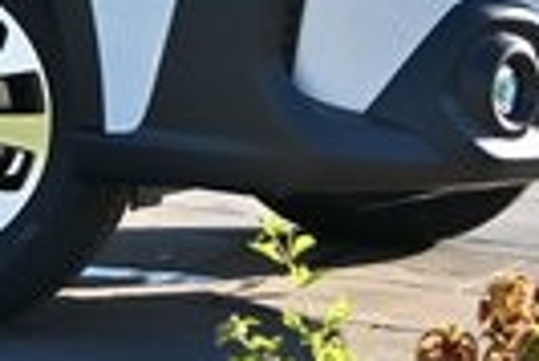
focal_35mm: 246
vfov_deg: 5.5
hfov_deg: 8.2
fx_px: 3687
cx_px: -259
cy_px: -383
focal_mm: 34
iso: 200
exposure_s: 1/1250
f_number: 4.2
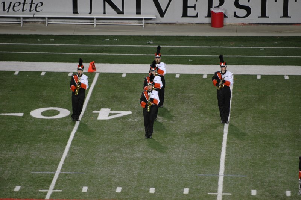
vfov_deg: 4.6
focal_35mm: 300
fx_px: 2506
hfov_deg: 6.9
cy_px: 100
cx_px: 150
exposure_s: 1/60
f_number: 2.8
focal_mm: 200
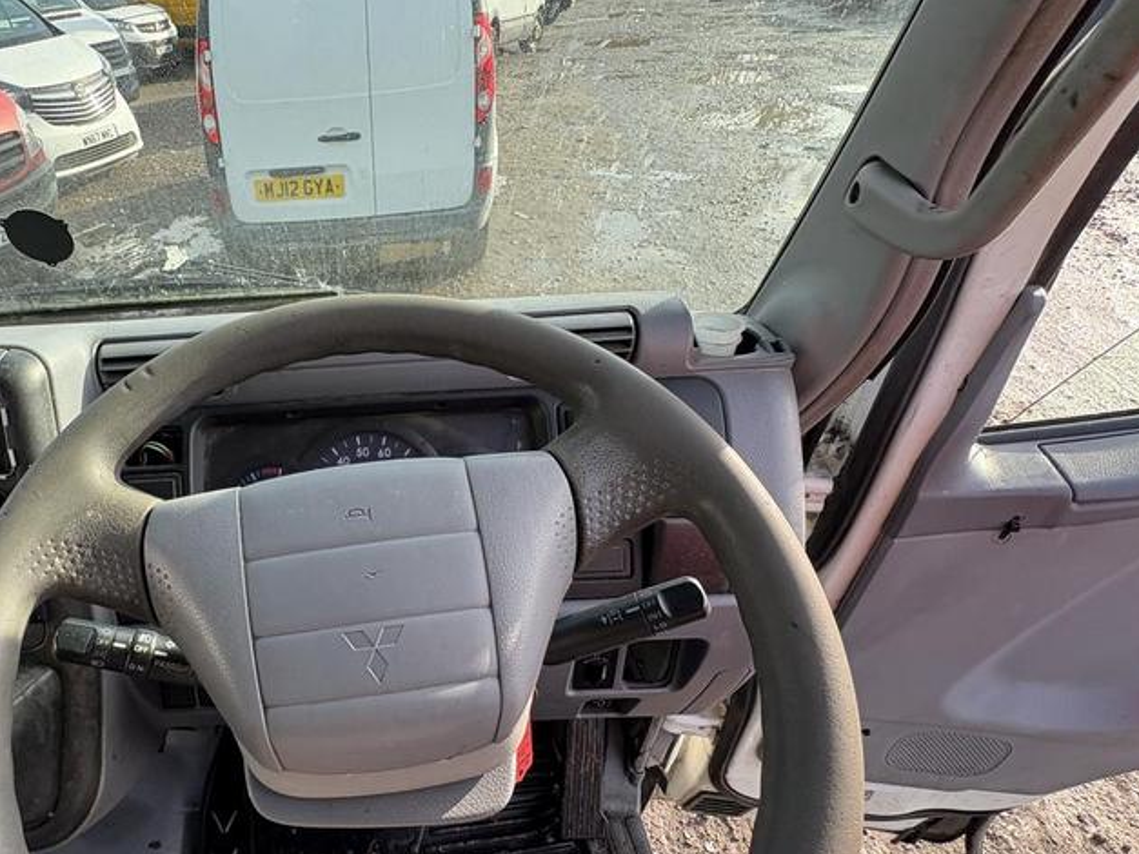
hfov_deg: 78.1
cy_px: 491
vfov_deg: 65.6
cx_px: 347
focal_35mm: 20
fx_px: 658
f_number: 2.2
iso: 40
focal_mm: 2.22
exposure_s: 1/132
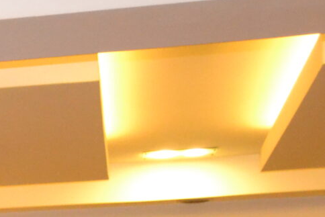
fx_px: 1360
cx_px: -477
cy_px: 485
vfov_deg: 8.5
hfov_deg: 11.2
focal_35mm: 151
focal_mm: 19
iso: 3200
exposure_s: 1/60
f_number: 3.5
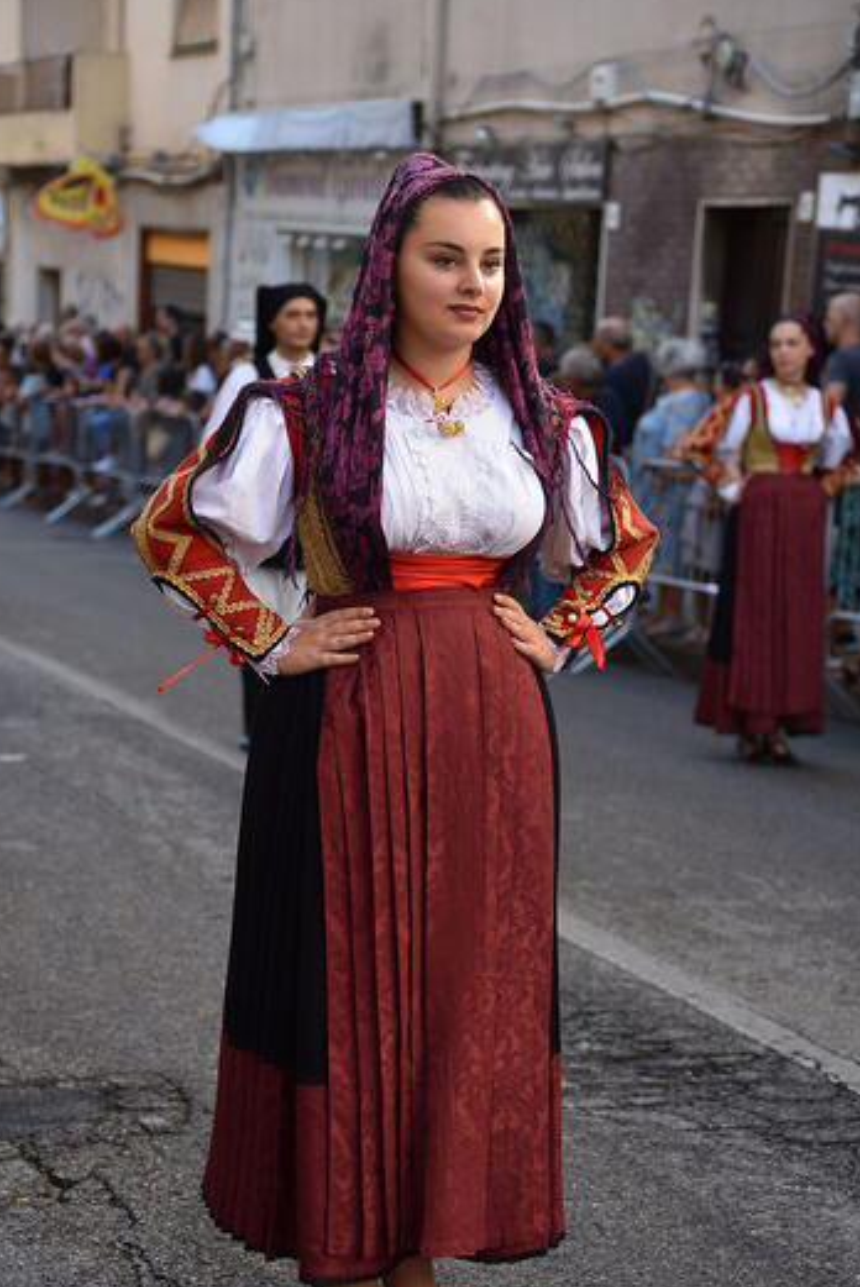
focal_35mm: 76
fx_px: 2720
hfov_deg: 18.0
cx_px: 377
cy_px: 684
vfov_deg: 26.6
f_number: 4
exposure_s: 1/1000
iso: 640
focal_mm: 66
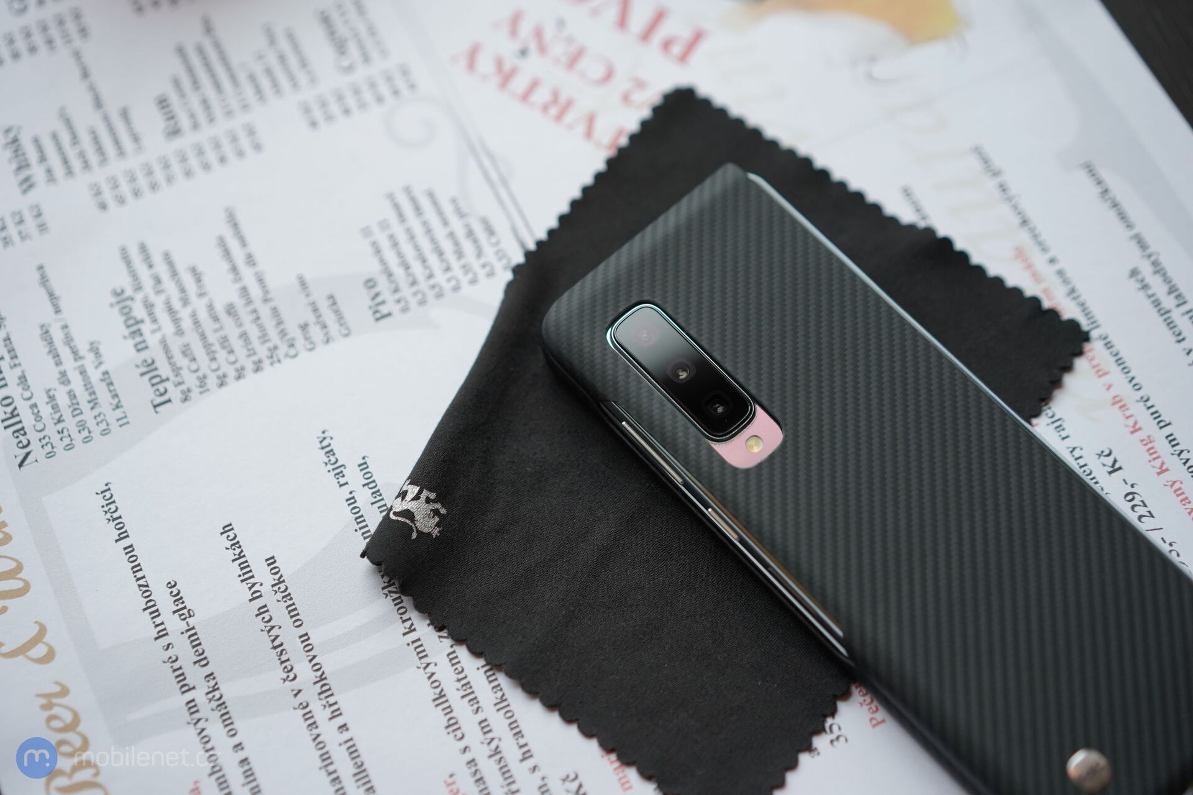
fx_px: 1822
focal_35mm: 55
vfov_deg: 24.6
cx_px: 596
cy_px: 398
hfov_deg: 36.2
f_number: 2.8
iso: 500
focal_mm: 55
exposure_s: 1/160
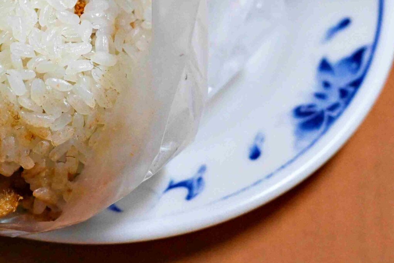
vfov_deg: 7.3
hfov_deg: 10.9
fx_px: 2058
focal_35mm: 188
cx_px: 86
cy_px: 2
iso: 2800
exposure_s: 1/200
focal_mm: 50
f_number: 3.2
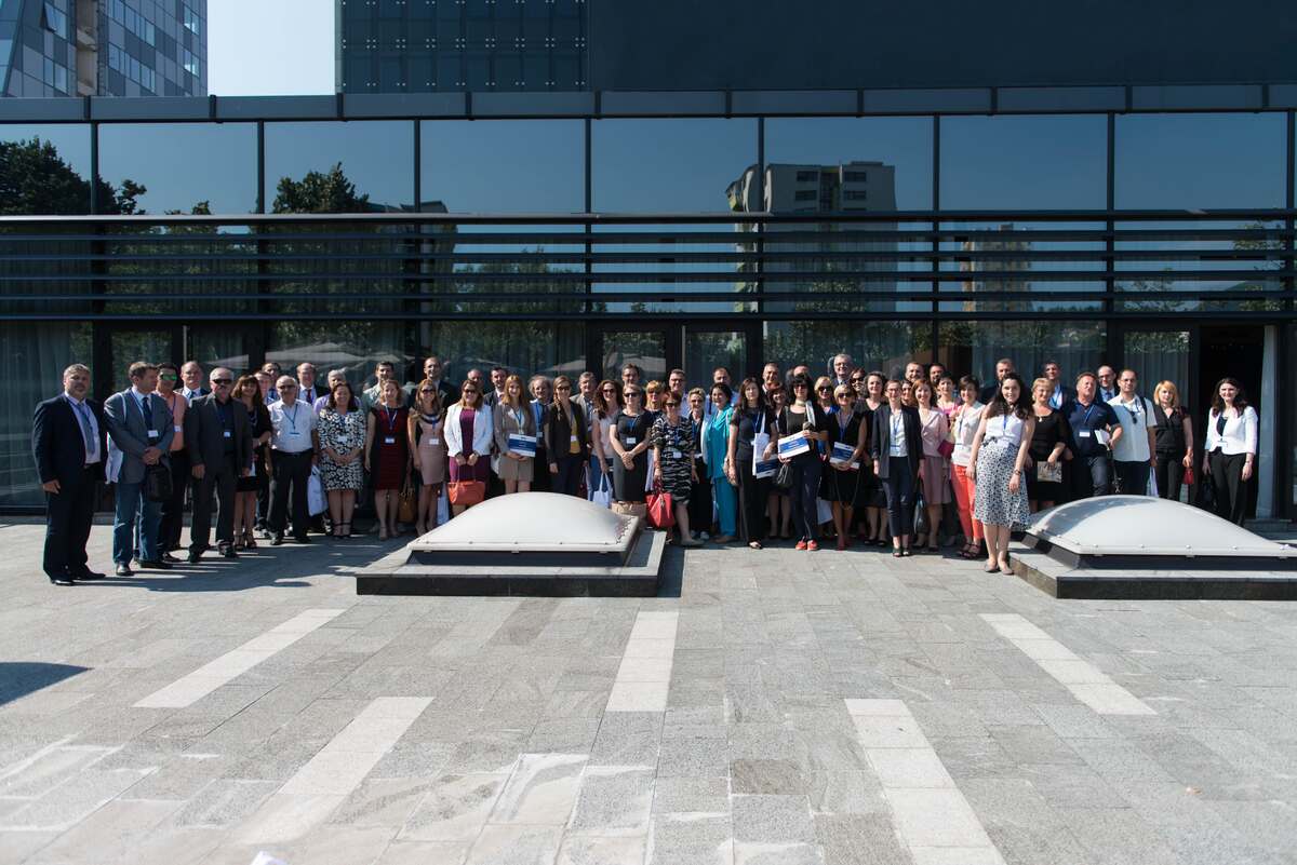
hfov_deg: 73.7
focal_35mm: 24
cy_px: 432
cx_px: 648
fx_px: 865
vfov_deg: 53.2
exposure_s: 1/1600
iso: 100
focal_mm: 24
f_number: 2.8
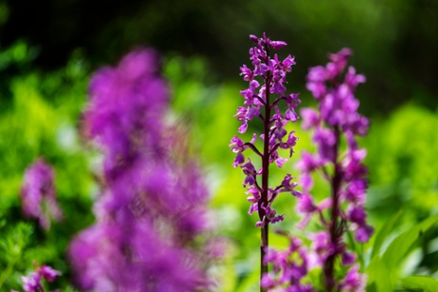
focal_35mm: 300
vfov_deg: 4.6
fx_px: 3651
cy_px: 146
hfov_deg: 6.9
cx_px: 219
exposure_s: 1/750
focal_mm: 200
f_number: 4.8
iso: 400
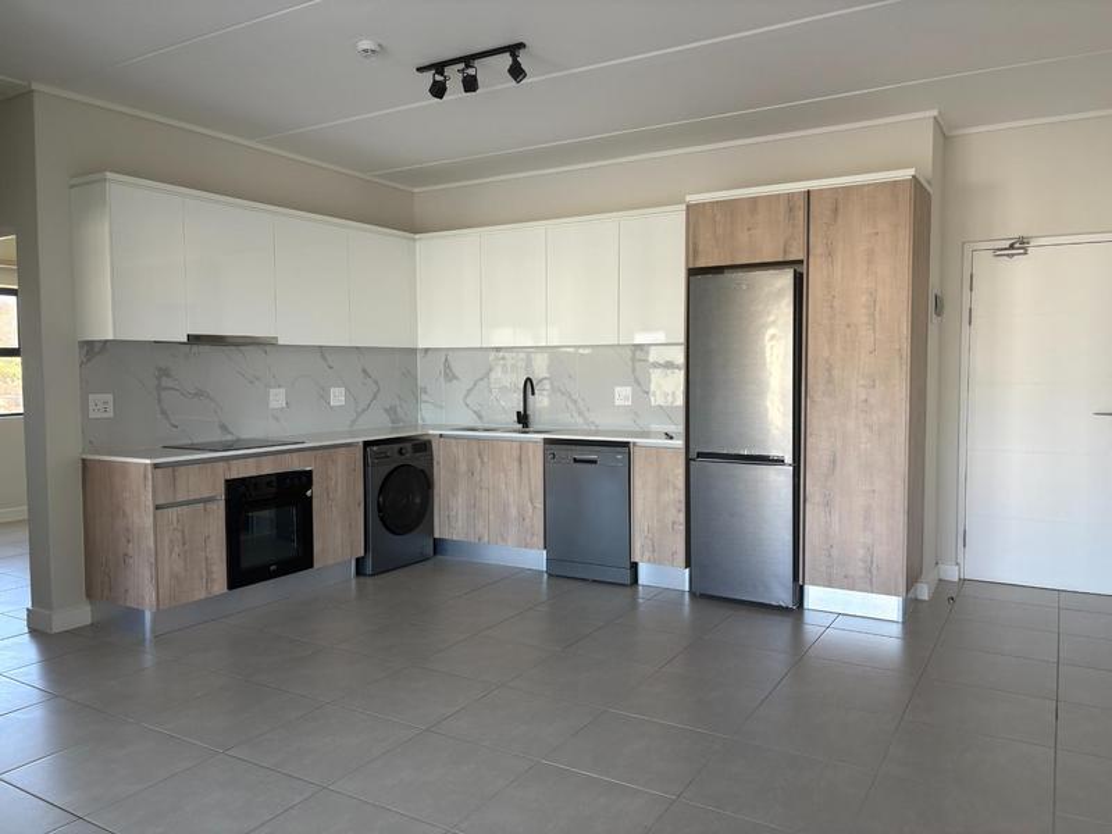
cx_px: 556
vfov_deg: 53.1
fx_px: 835
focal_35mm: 26
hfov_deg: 67.3
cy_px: 417
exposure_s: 1/121
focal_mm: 5.96
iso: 50
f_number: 1.6
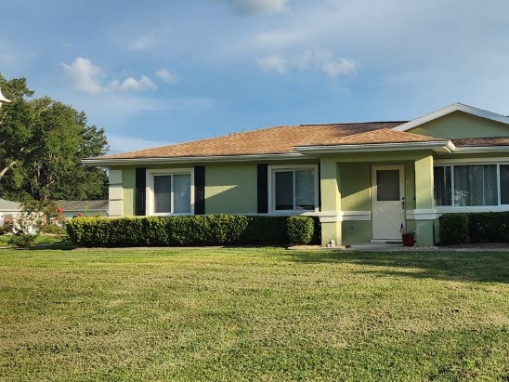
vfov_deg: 33.6
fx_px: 632
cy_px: 187
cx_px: 420
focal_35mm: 43
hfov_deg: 41.6
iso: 20
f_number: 1.8
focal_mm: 5.4
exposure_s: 1/1457
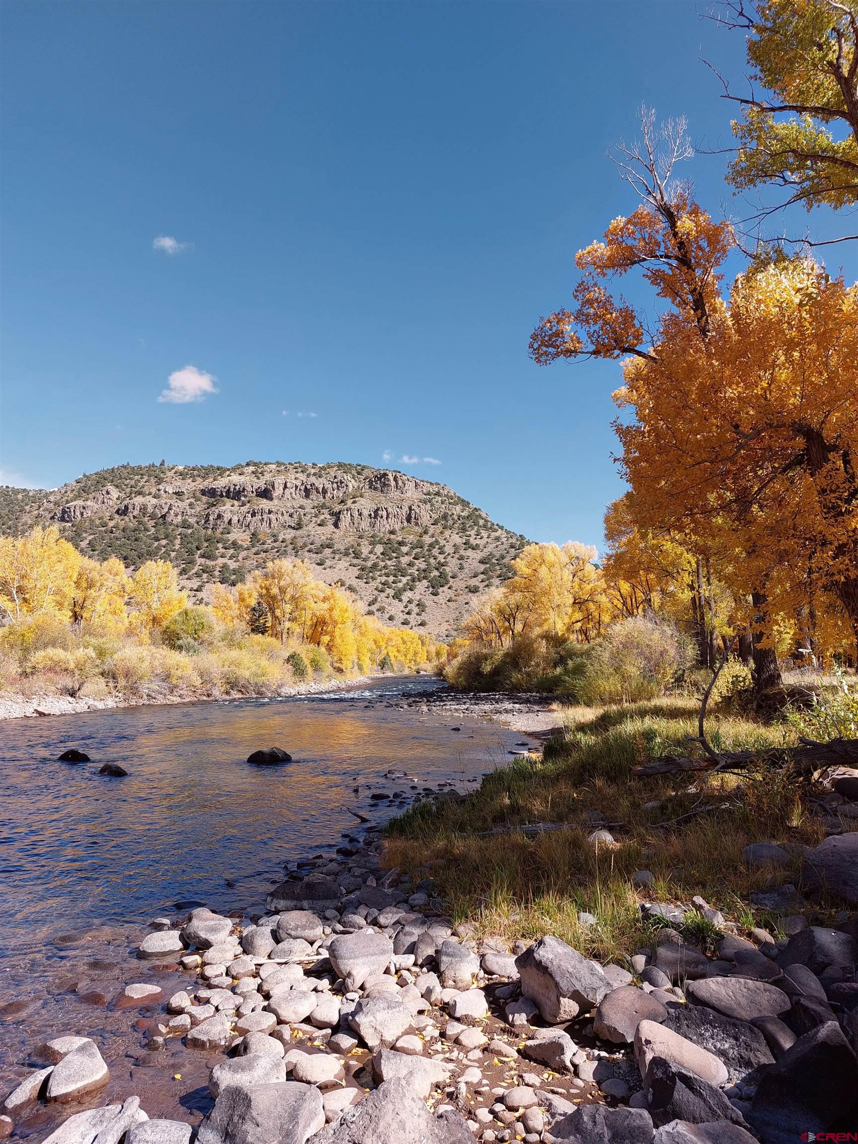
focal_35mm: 24
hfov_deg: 56.8
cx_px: 429
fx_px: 793
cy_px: 572
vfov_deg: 71.6
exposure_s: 1/675
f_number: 1.8
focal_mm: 5.23
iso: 25
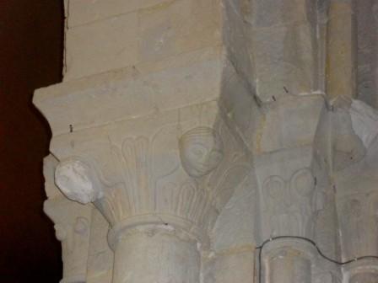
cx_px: 189
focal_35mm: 105
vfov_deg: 14.1
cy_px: 142
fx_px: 1147
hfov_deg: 18.7
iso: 400
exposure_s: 1/60
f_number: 5.8
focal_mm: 18.9
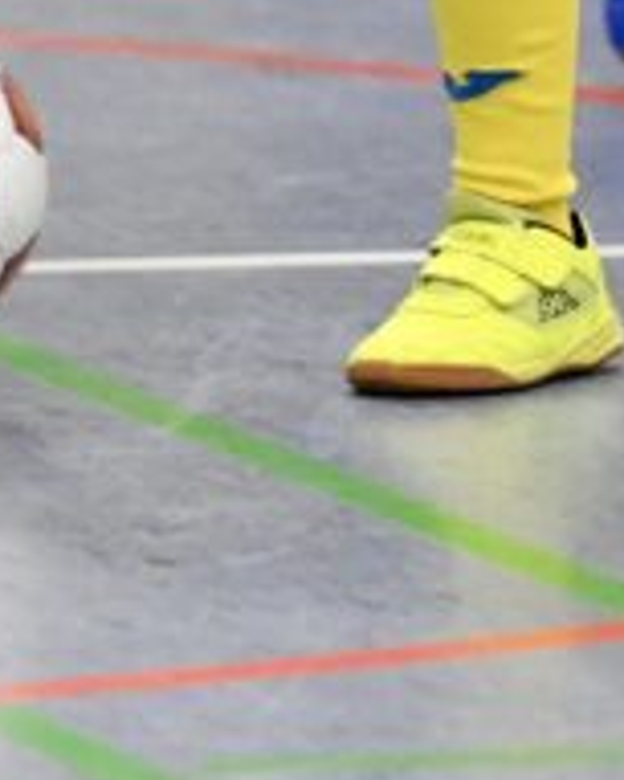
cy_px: -570
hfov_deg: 2.1
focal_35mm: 755
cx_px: -249
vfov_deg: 2.6
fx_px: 17415
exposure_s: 1/1600
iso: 8000
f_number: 2.8
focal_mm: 150
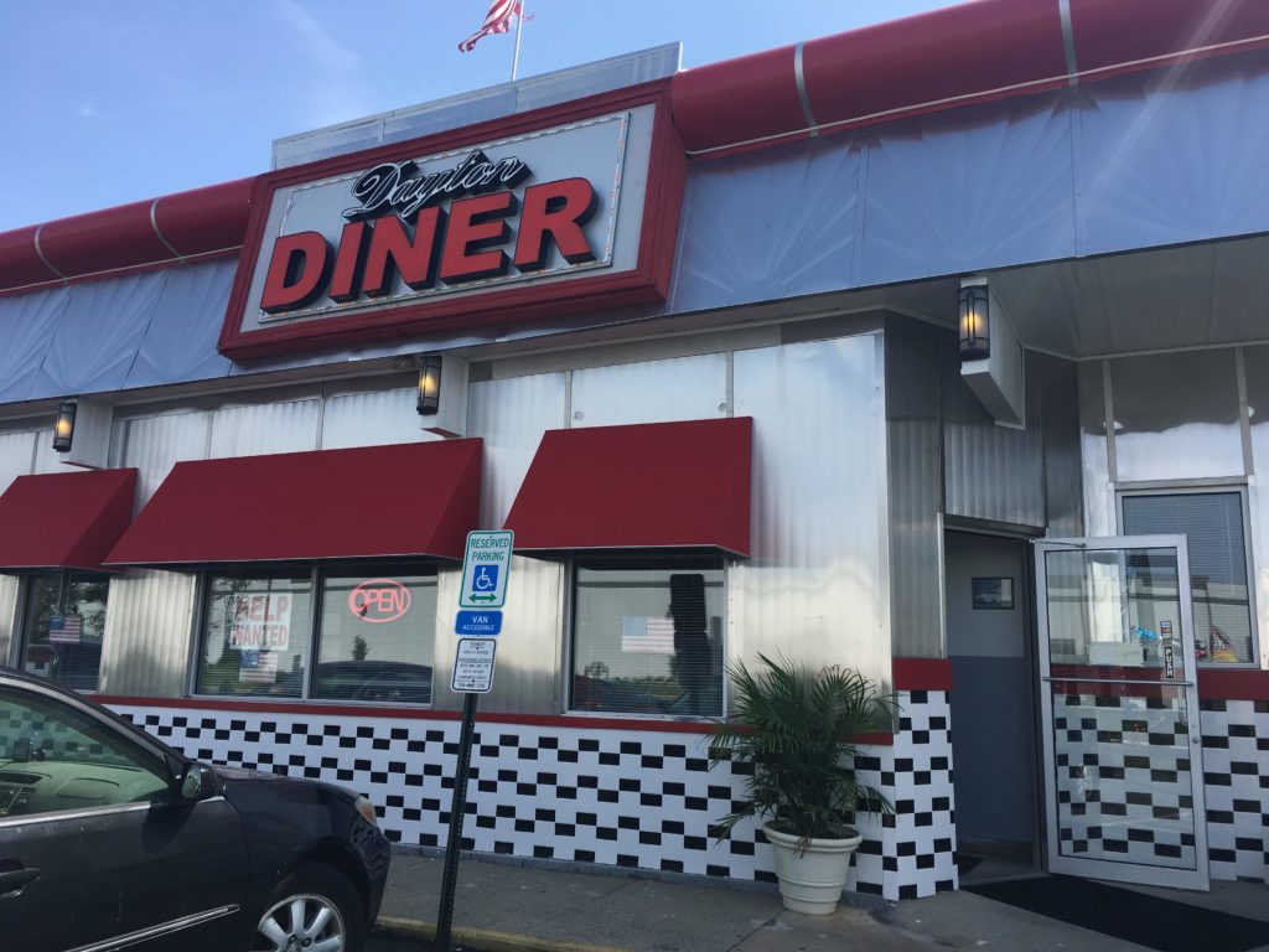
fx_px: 1063
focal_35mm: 29
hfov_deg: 61.7
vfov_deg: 48.2
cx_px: 634
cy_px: 476
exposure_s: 1/999
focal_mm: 4.15
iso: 25
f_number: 2.2
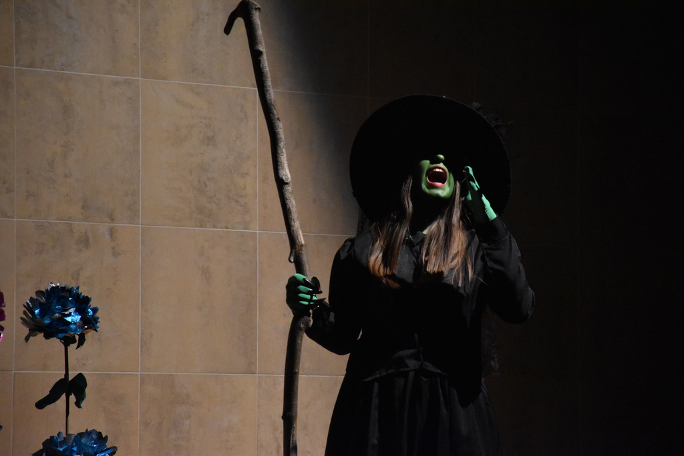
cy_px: 228
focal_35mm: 210
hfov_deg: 9.8
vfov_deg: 6.5
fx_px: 3990
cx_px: 342
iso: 5000
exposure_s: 1/400
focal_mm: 140
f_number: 5.6
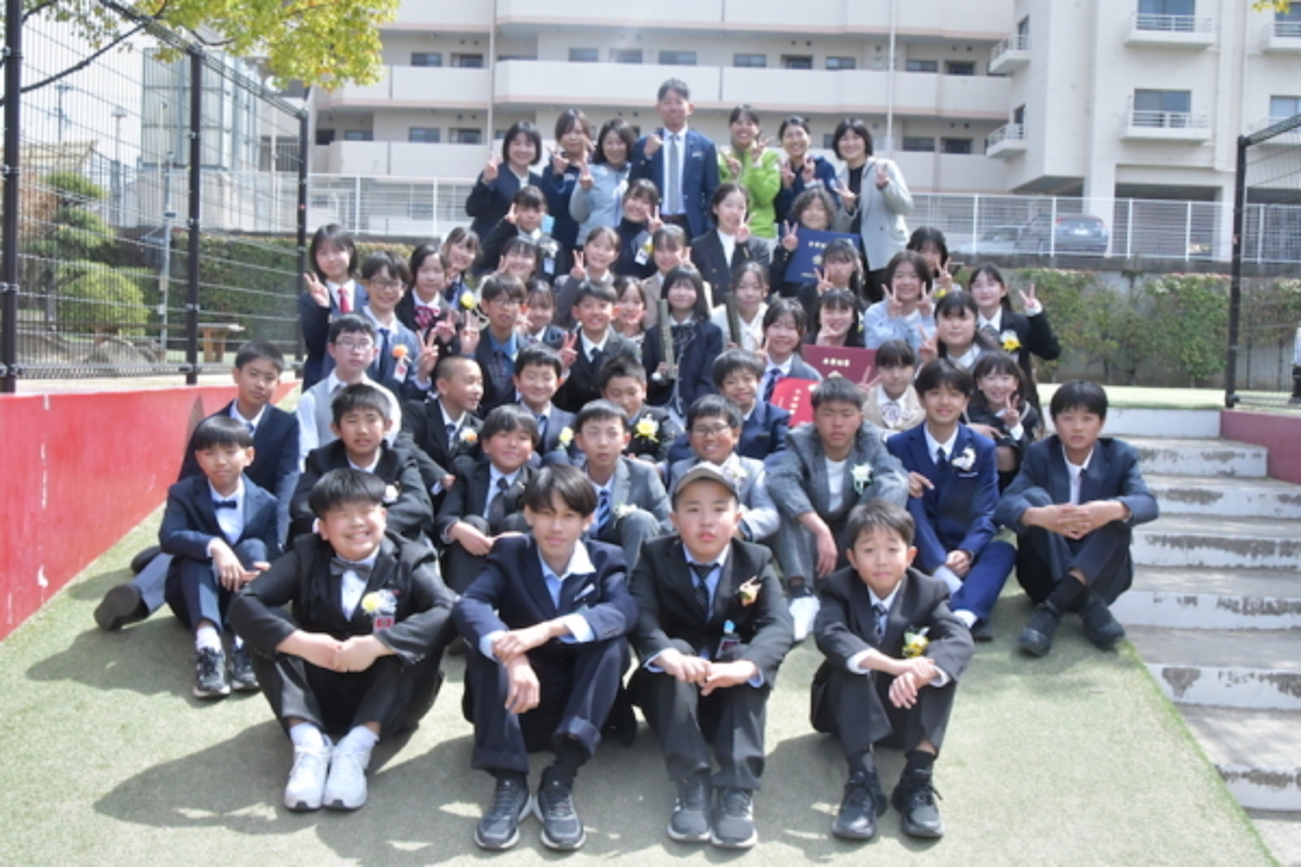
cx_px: 650
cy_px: 434
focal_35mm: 45
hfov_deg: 43.6
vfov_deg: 29.9
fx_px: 1626
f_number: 20
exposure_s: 1/400
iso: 4000
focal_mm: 30
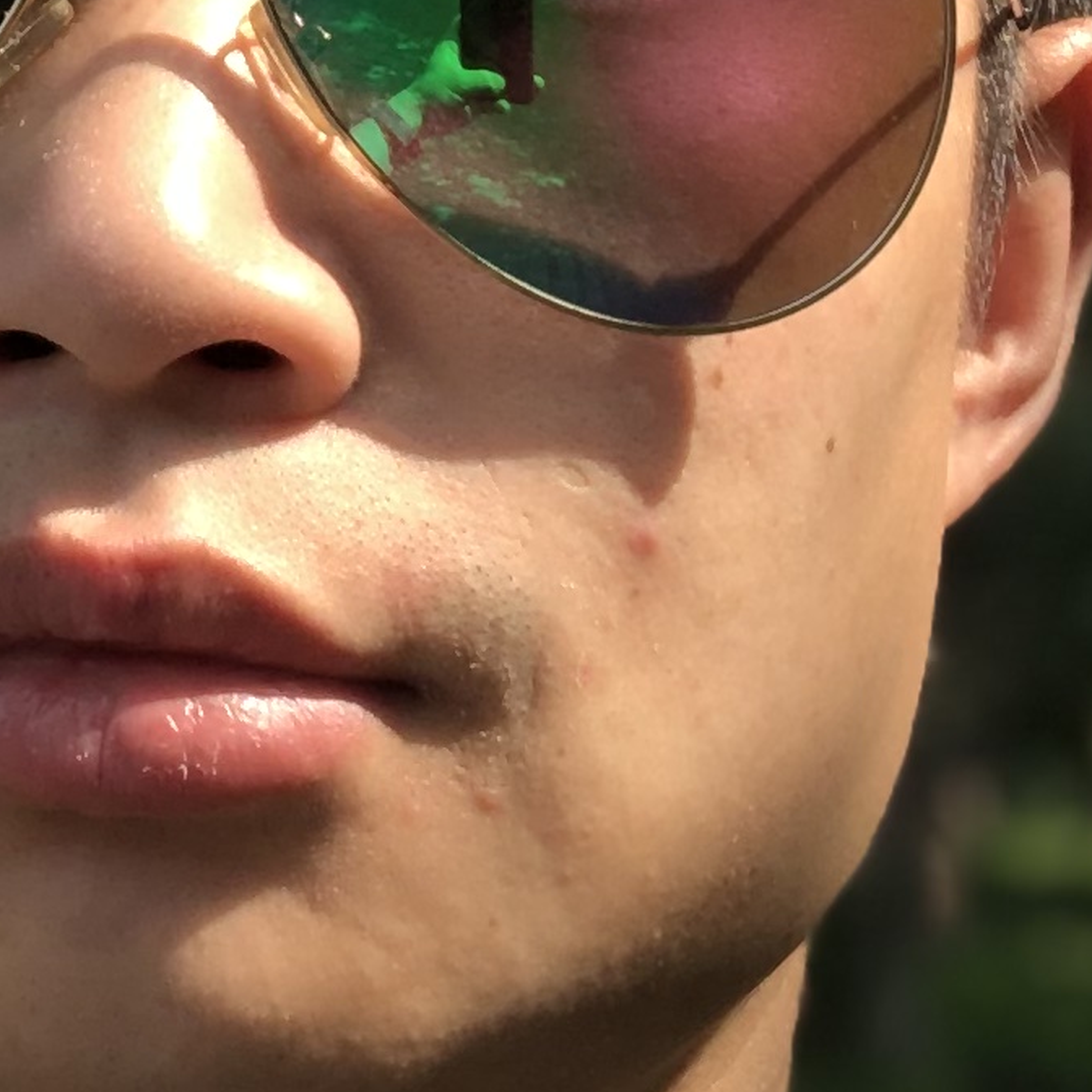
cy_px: -392
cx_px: -44
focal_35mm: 130
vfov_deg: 12.9
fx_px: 4640
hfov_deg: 13.2
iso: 20
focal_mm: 2.87
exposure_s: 1/325
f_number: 2.2
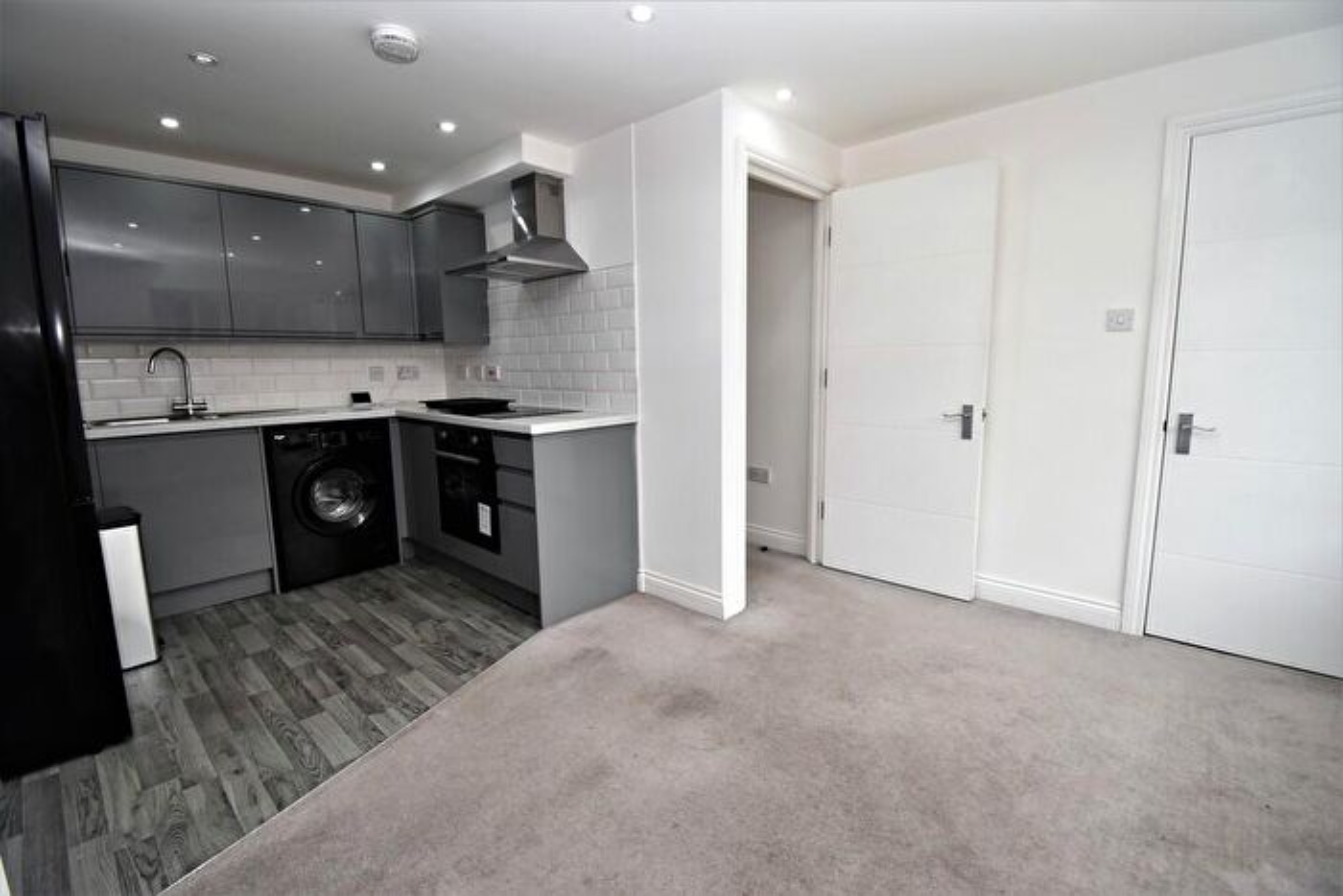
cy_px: 448
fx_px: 560
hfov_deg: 100.4
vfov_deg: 77.4
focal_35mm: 15
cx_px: 672
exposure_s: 1/125
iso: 560
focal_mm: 10
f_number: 5.6
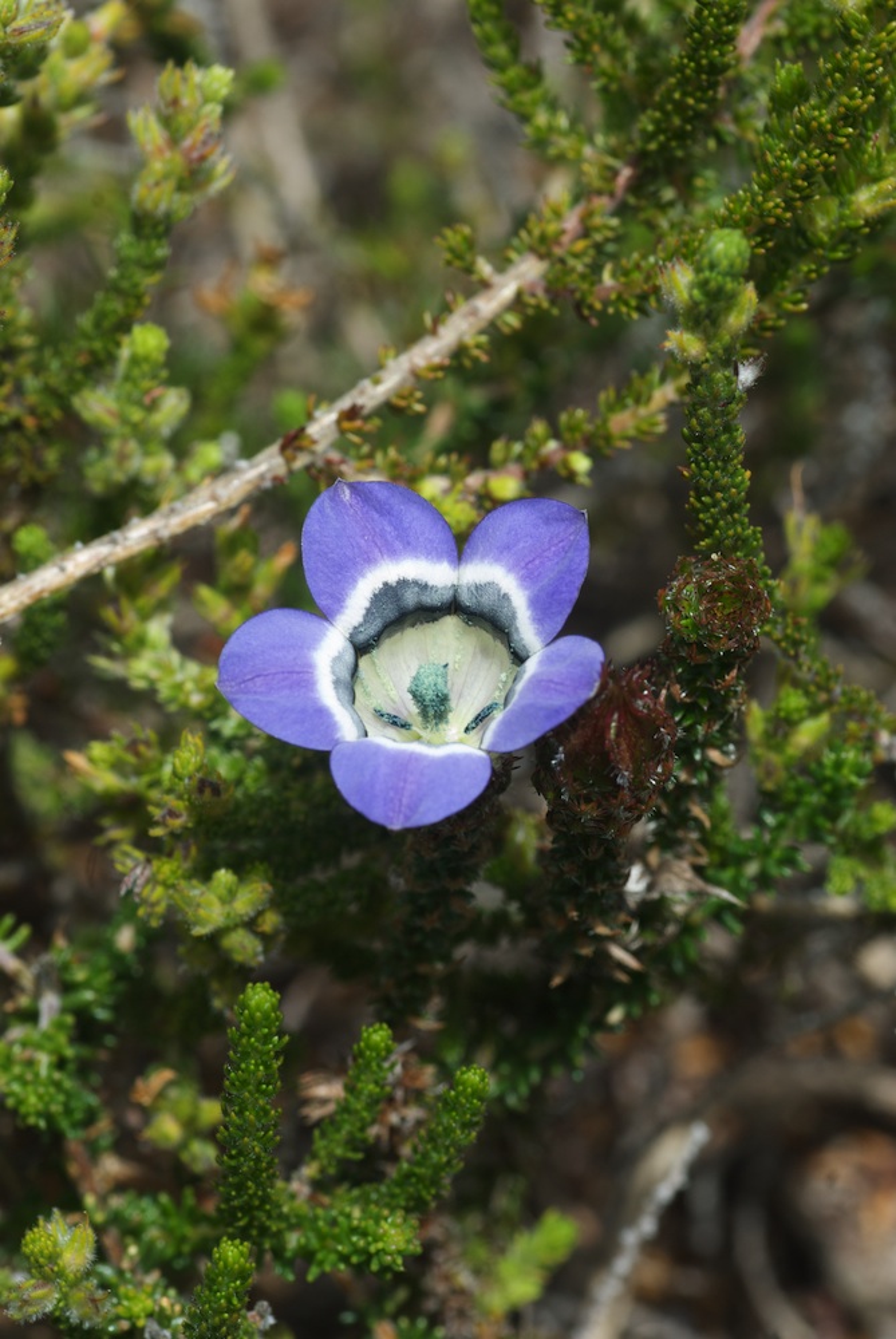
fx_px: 5027
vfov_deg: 15.2
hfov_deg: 10.2
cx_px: 448
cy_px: 670
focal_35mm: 135
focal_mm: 90
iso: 200
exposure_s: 1/160
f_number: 14
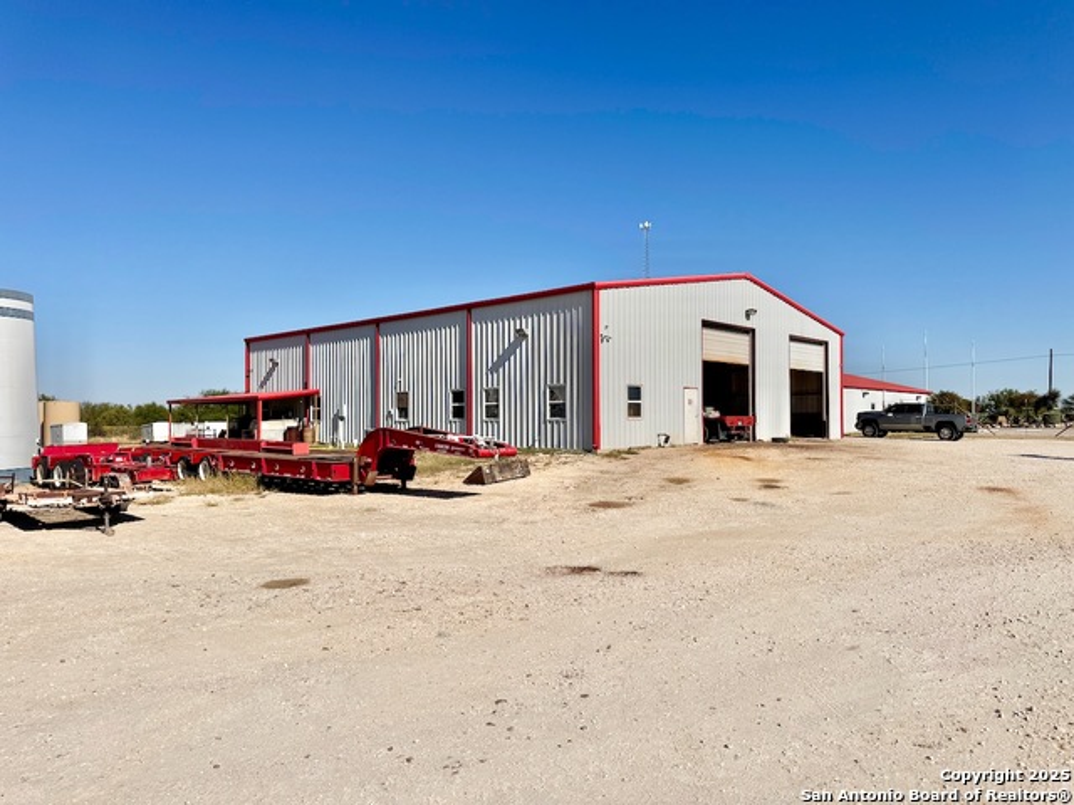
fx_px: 745
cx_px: 537
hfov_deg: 71.6
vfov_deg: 56.8
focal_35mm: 24
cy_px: 402
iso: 80
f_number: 1.78
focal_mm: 6.76
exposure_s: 1/12346
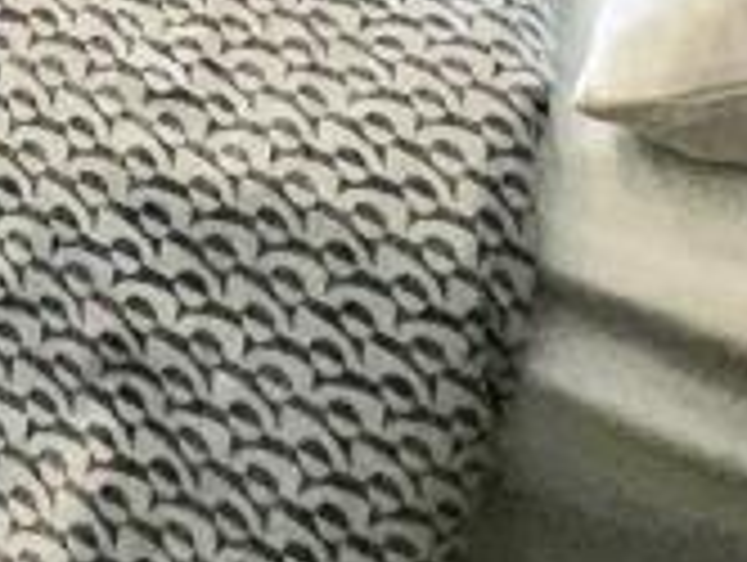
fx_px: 1729
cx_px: -680
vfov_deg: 12.1
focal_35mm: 80
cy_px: -996
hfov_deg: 18.1
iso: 320
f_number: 2.2
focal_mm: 1.7
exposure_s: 1/50
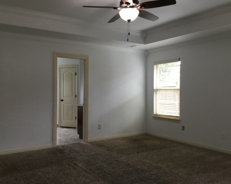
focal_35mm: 33
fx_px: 225
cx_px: 112
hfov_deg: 54.2
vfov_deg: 44.5
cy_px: 93
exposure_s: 1/33
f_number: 2.4
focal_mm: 3.3
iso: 80
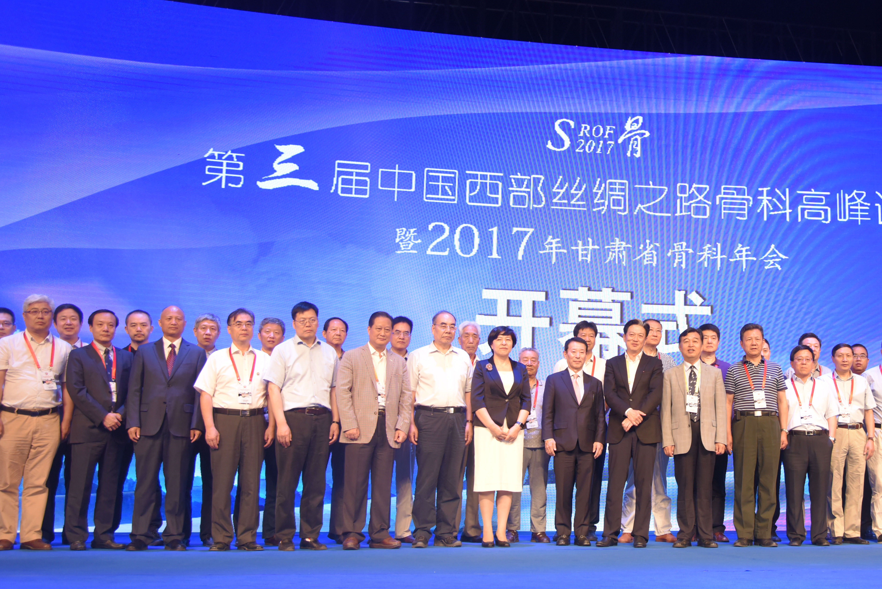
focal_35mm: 44
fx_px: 1078
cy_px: 310
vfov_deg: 30.5
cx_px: 620
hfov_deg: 43.6
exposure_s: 1/250
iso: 1250
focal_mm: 31
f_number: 4
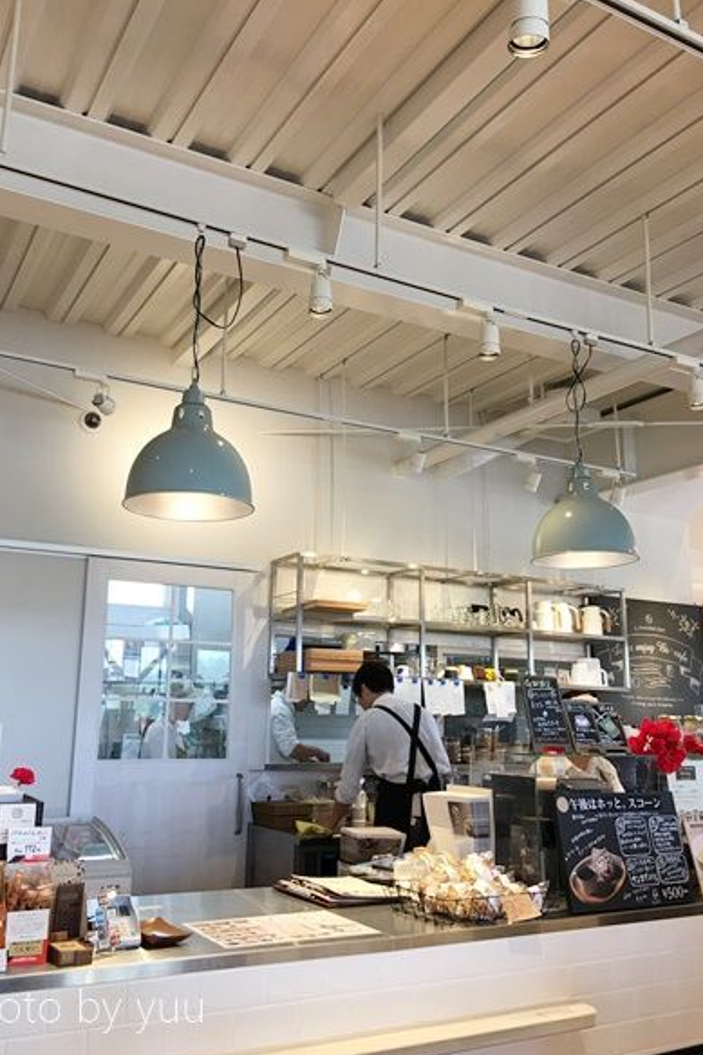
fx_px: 909
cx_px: 305
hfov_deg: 42.2
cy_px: 535
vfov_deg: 60.3
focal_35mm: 31
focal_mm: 4.15
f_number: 2.2
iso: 32
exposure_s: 1/40
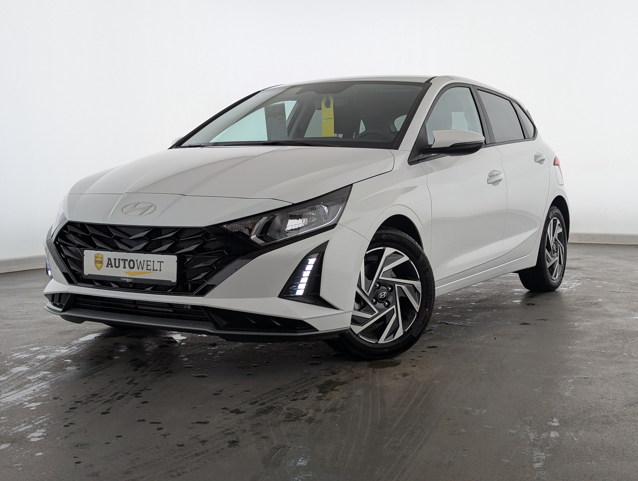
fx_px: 886
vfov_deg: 30.3
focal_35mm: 48
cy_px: 240
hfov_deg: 39.6
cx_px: 319
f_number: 1.85
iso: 61
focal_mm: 6.81
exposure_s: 1/269
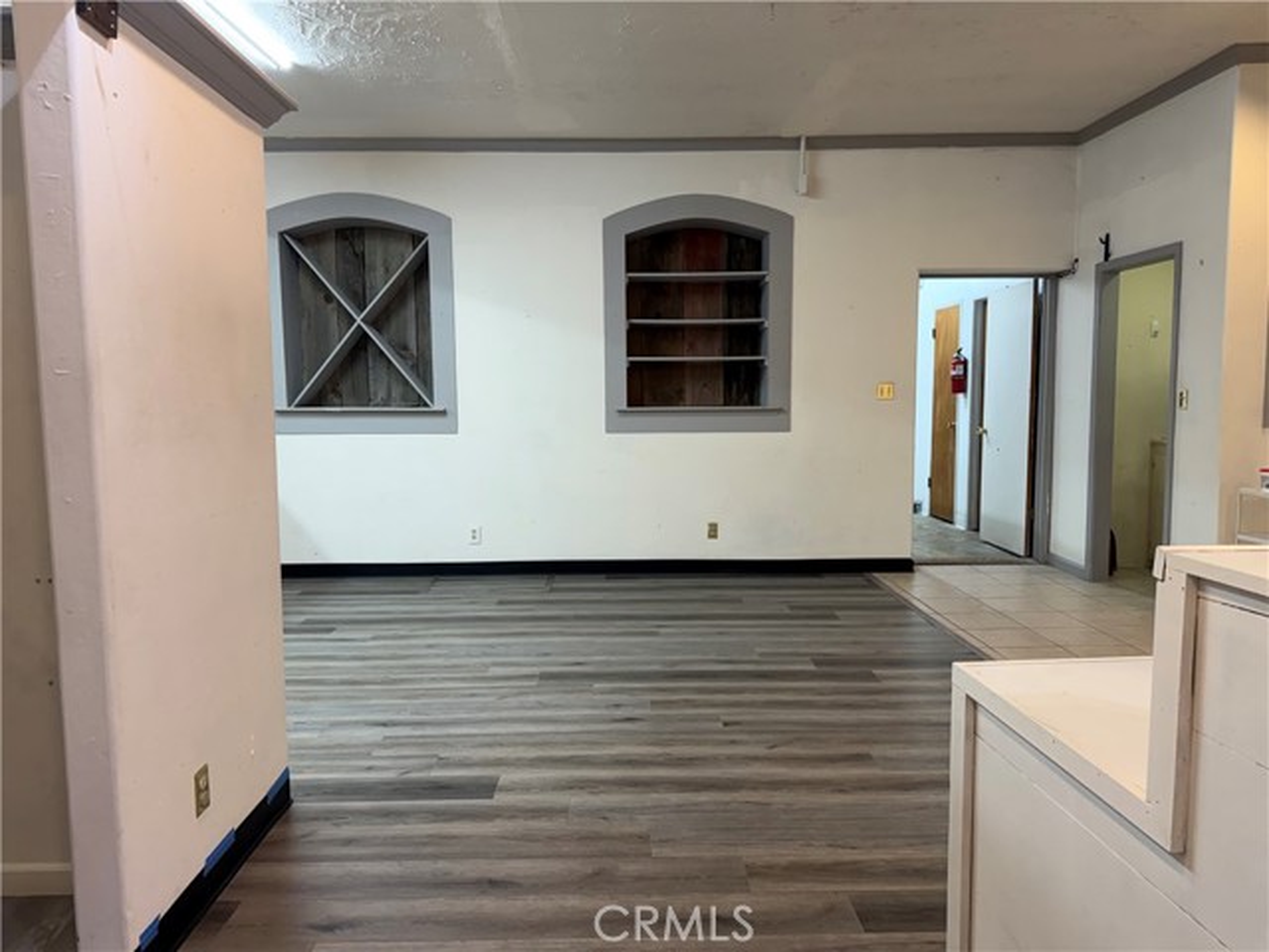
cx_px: 634
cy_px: 476
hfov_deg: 71.6
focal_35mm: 24
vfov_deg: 56.8
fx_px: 880
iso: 200
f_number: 1.78
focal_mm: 6.76
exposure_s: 1/120
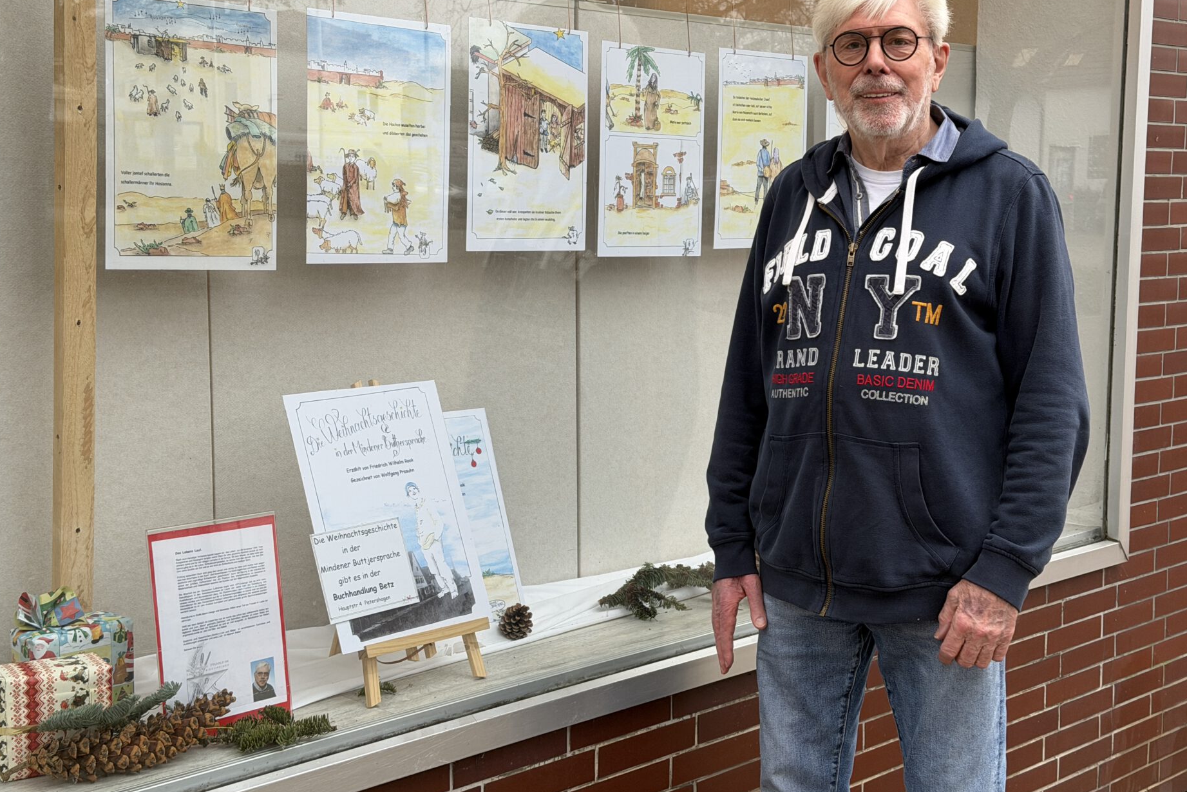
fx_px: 1715
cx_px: 599
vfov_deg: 26.0
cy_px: 383
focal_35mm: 52
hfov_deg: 38.2
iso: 64
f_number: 1.78
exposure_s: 1/100
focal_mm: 6.76
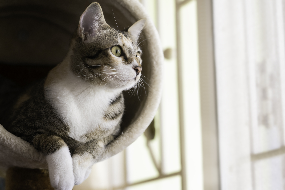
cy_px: 97
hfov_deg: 20.4
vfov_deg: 13.7
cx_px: 147
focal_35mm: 100
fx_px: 792
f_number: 4
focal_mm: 91
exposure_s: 1/80
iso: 400
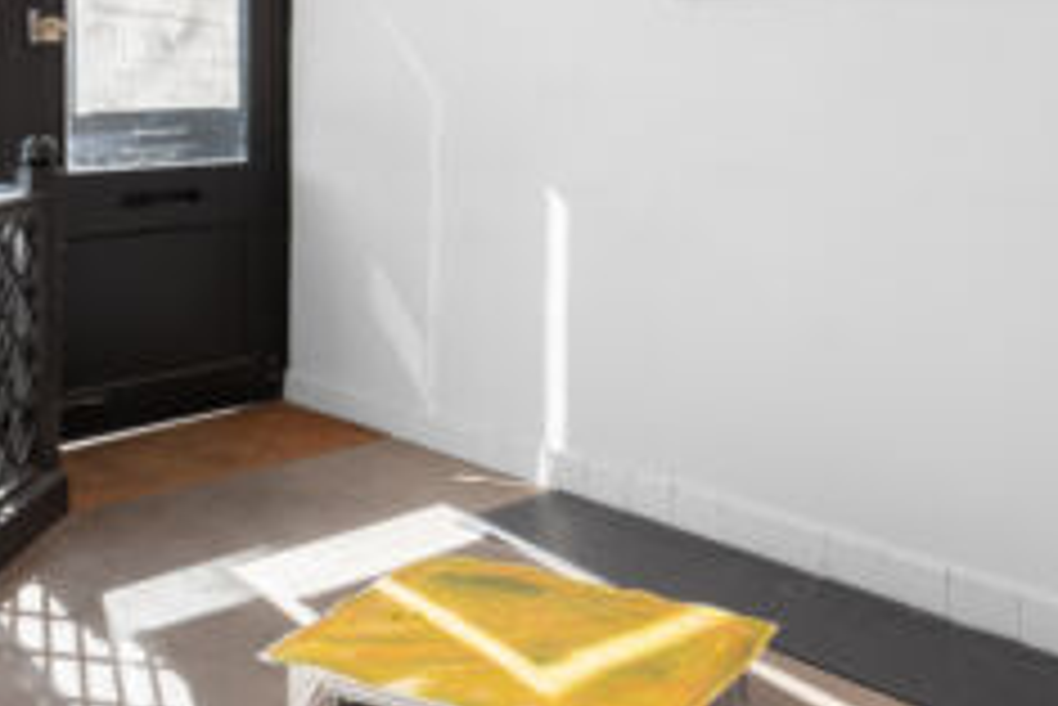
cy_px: 139
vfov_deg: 28.6
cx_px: 563
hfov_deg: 42.7
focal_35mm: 46
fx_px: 1353
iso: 100
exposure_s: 1/40
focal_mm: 24
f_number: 11
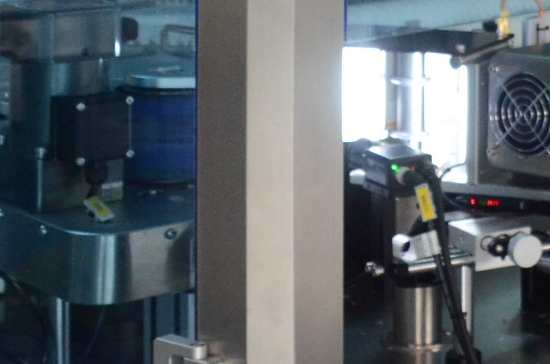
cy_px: -389
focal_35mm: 129
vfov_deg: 9.8
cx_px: 933
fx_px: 1967
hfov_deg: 14.4
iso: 1250
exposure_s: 1/100
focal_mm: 18
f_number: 4
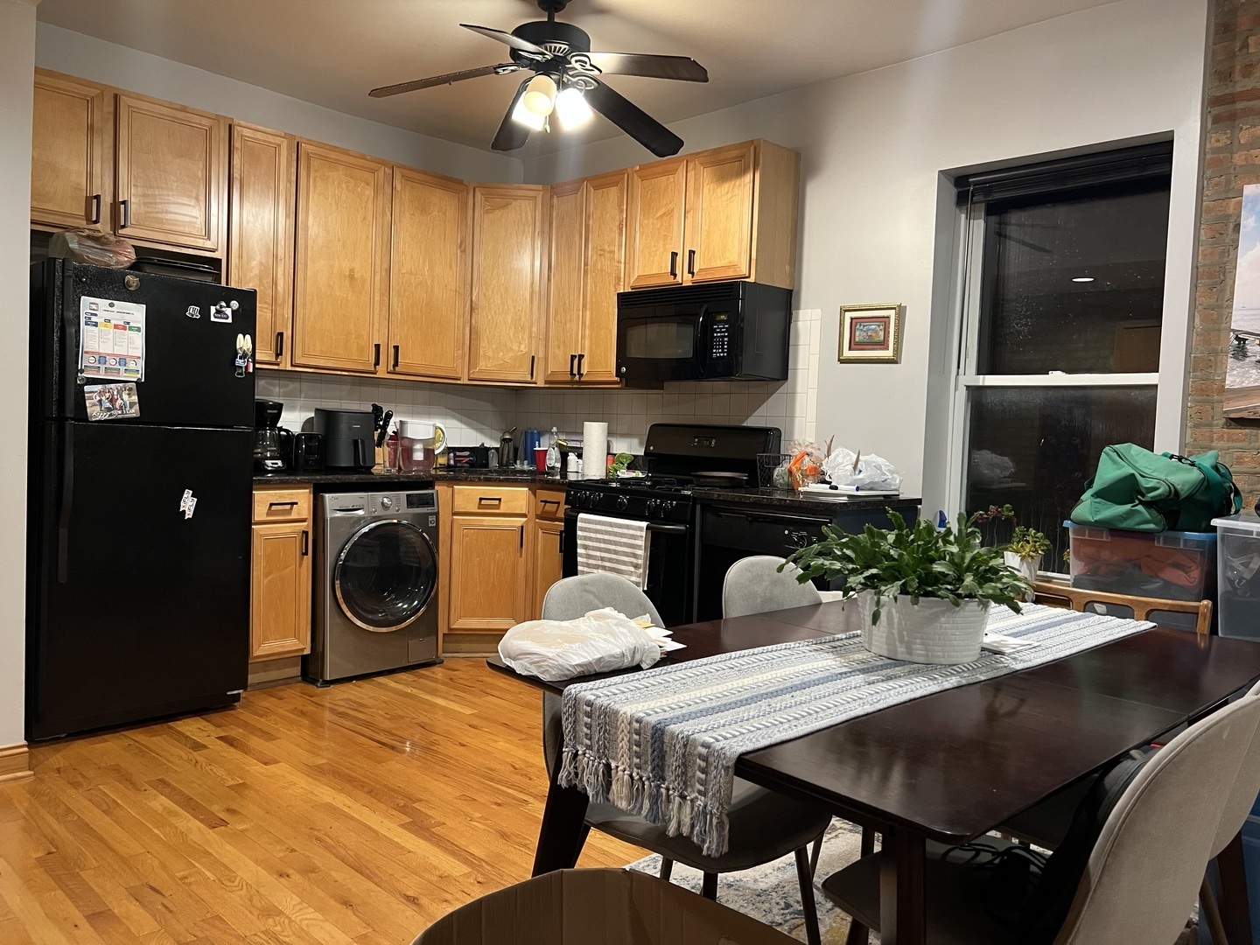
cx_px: 630
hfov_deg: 67.3
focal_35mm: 26
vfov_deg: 53.1
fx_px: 946
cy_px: 472
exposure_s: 1/60
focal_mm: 5.7
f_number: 1.5
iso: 320
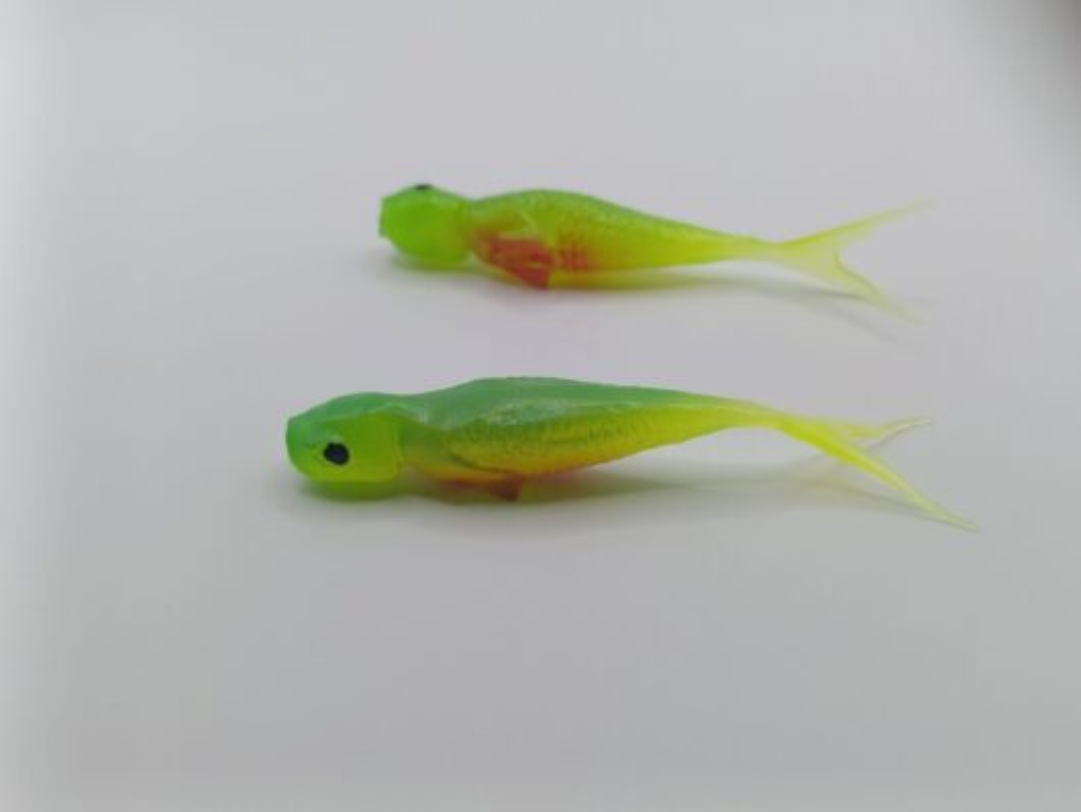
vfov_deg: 31.5
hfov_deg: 41.2
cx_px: 540
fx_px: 1437
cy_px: 406
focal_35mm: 46
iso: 125
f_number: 1.6
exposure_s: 1/99.9
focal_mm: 6.14
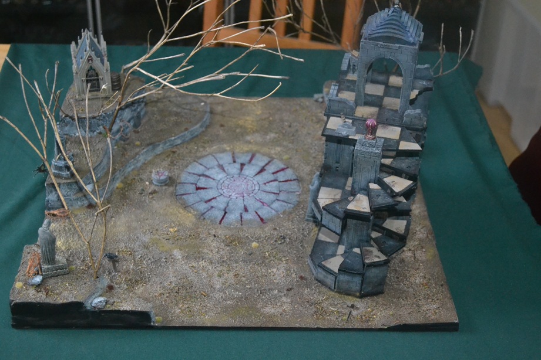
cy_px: 180
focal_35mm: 52
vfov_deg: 25.8
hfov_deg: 37.9
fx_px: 789
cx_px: 270
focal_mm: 35
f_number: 5
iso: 3200
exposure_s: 1/60
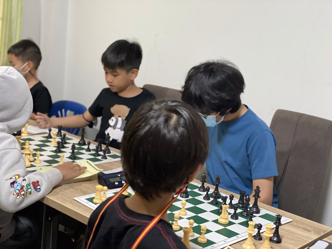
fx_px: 499
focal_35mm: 52
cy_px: 124
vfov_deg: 28.0
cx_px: 166
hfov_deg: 36.8
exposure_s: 1/33
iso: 320
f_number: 2
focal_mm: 6
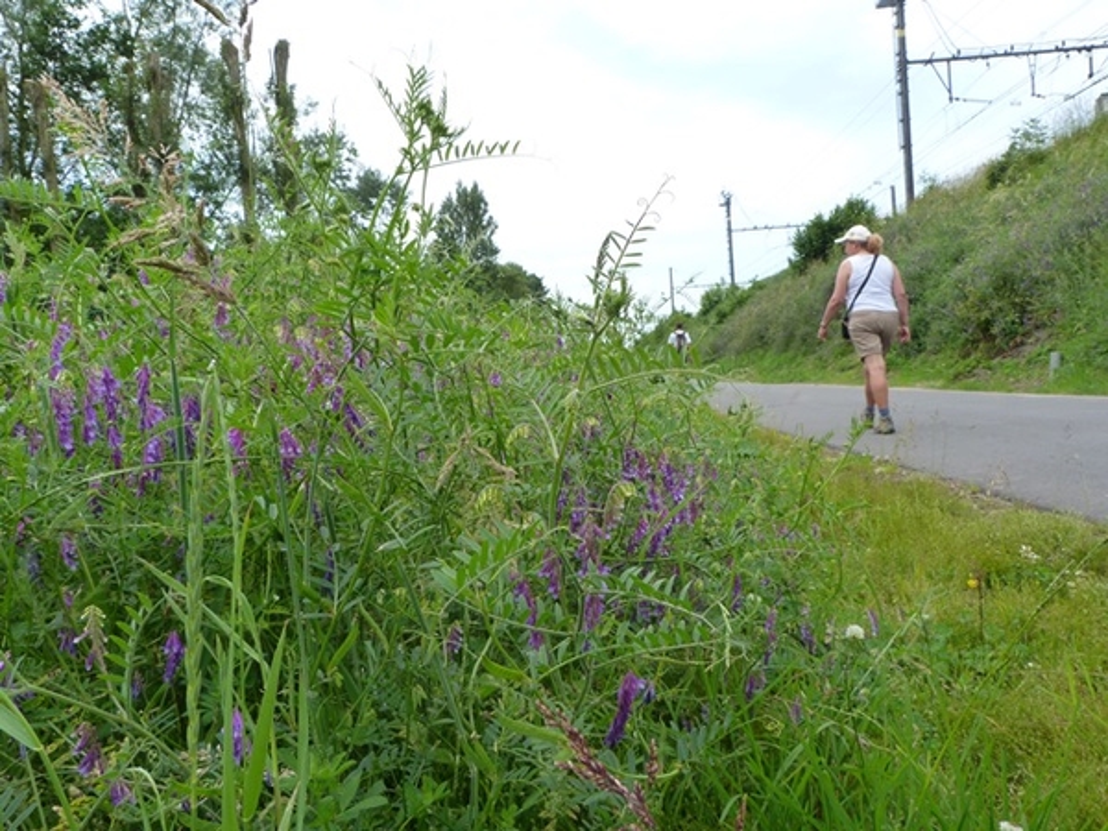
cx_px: 554
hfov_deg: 69.4
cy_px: 416
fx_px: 800
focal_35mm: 25
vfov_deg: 54.9
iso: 125
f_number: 5
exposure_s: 1/200
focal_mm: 4.5
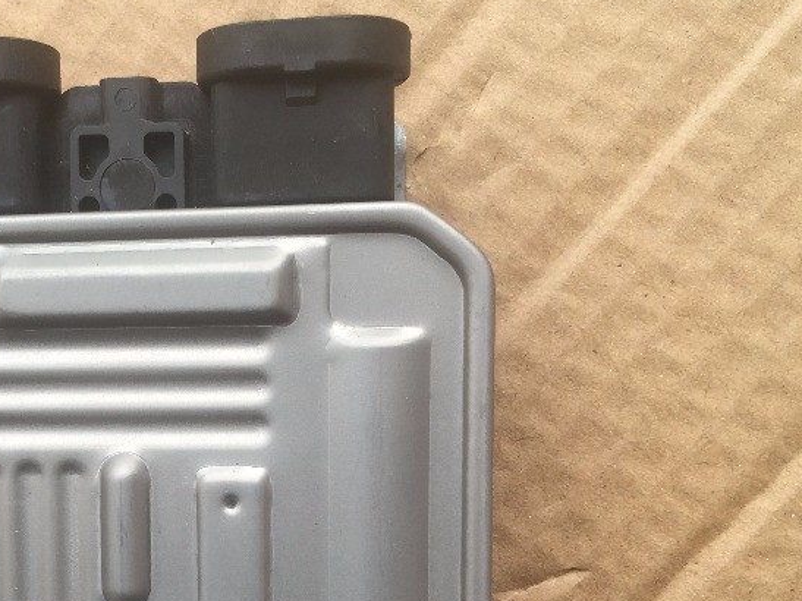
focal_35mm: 53
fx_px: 1228
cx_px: 177
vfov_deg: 26.9
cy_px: 490
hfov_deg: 35.2
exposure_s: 1/203
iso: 32
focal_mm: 4.15
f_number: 2.2
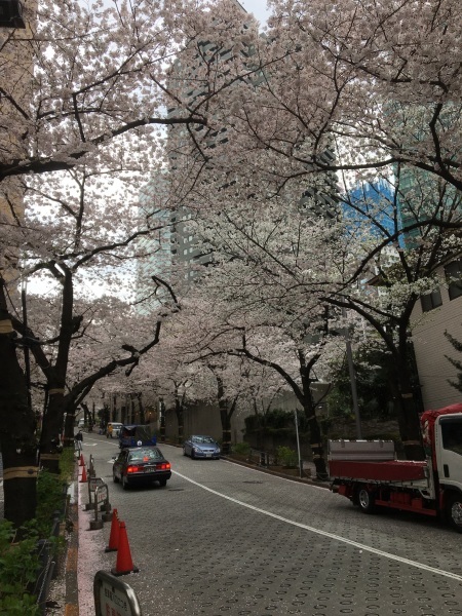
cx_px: 231
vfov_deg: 61.7
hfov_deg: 48.2
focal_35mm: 29
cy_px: 308
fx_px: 516
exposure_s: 1/427
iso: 25
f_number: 2.2
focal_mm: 4.15
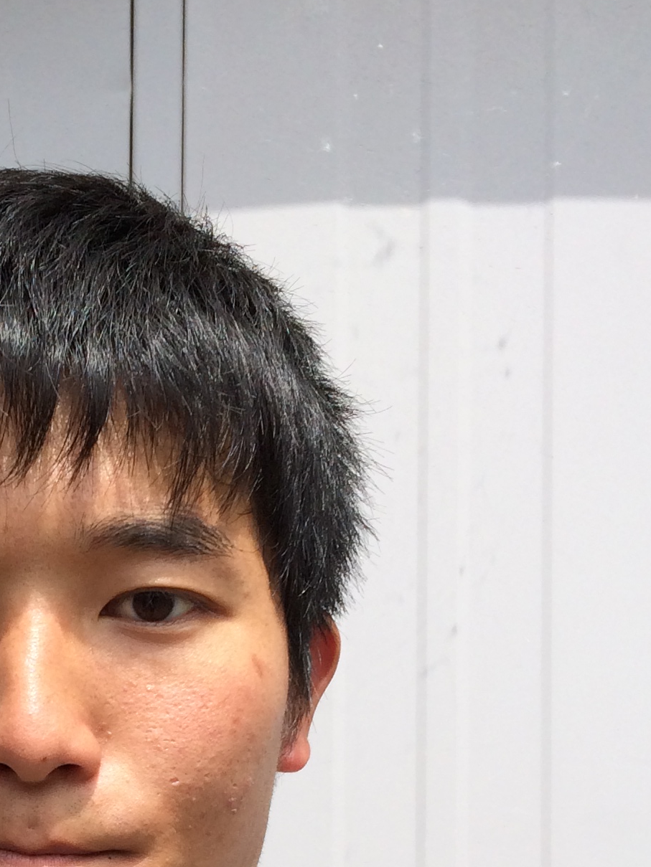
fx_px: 2031
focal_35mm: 81
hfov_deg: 17.8
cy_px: 873
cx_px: 22
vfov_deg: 23.1
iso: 40
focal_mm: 4.12
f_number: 2.2
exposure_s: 1/1709
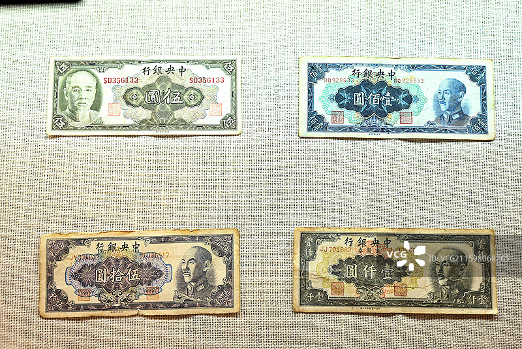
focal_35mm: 42
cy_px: 174
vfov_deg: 31.9
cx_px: 261
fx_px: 609
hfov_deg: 46.4
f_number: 4
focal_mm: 42
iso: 1250
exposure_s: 1/100
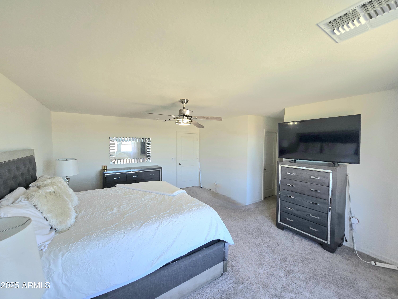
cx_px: 199
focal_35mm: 13
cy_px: 150
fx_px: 149
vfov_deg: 89.9
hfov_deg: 106.2
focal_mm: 2.2
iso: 80
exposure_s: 1/60.2
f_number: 2.2
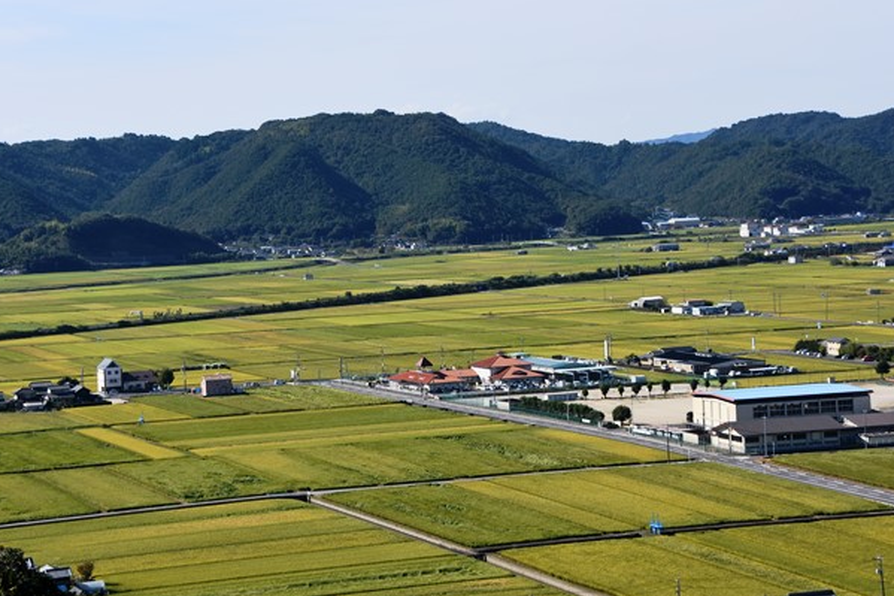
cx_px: 454
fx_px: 2309
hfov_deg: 21.9
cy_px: 292
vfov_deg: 14.7
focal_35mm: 93
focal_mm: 58
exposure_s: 1/1000
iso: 360
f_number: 8
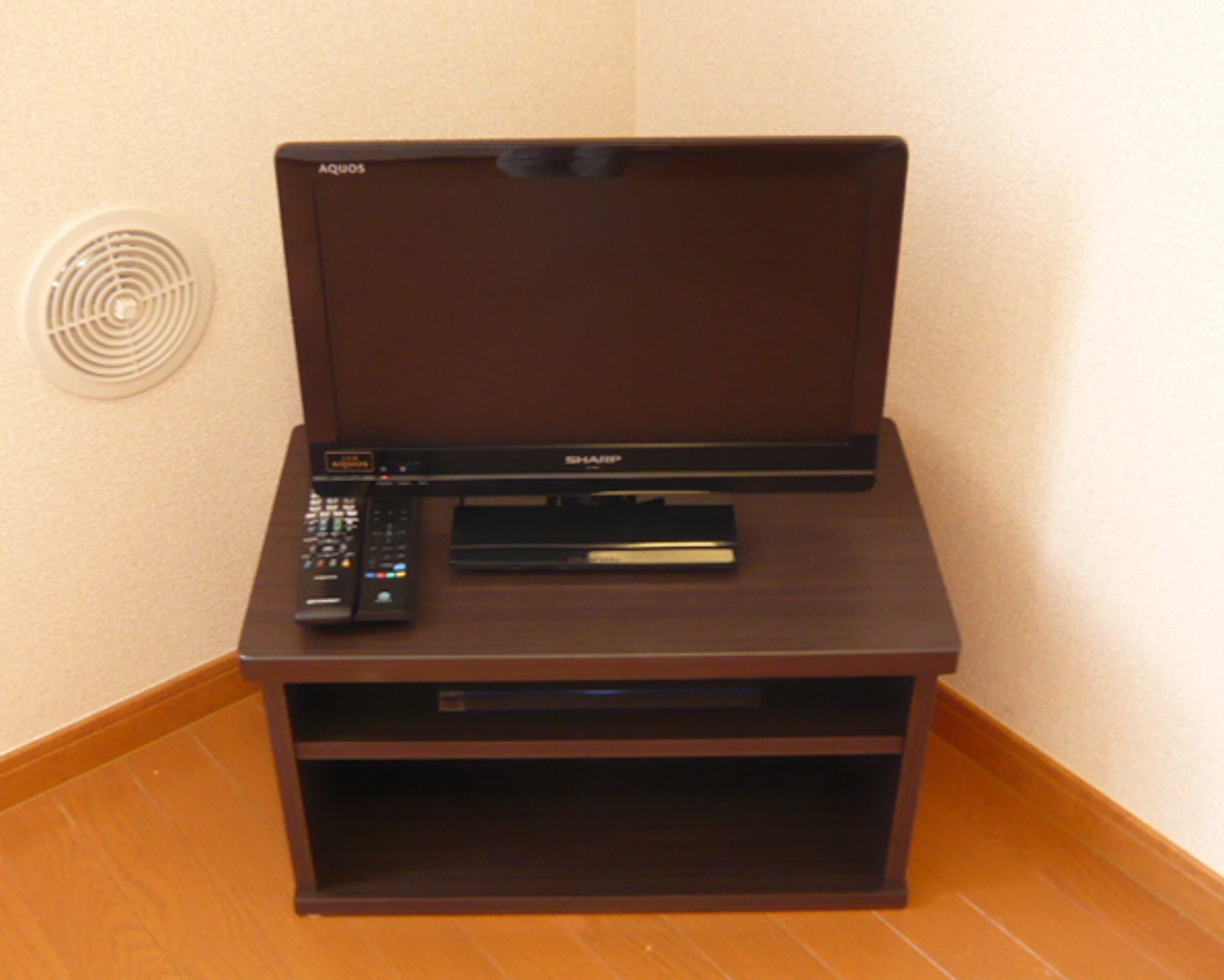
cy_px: 491
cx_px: 604
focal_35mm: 43
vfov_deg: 34.9
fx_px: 1558
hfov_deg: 42.9
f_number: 2.8
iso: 200
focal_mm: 4.6
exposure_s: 1/8
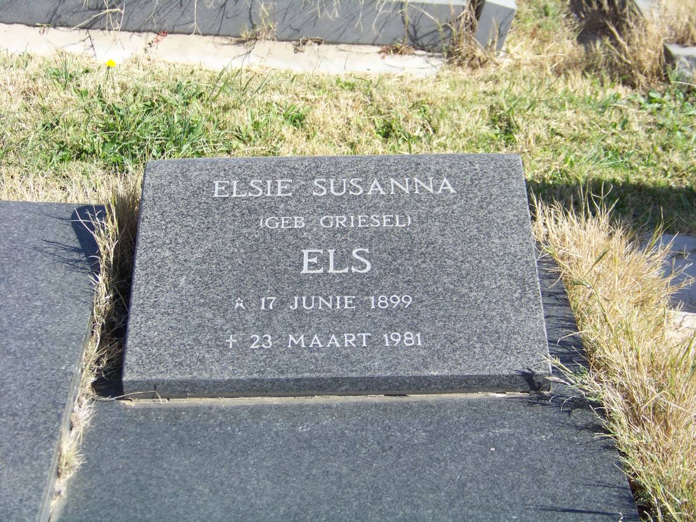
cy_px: 261
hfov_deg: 27.8
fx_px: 1407
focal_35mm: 70
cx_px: 348
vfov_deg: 21.0
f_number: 3.2
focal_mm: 11.7
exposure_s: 1/400
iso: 64
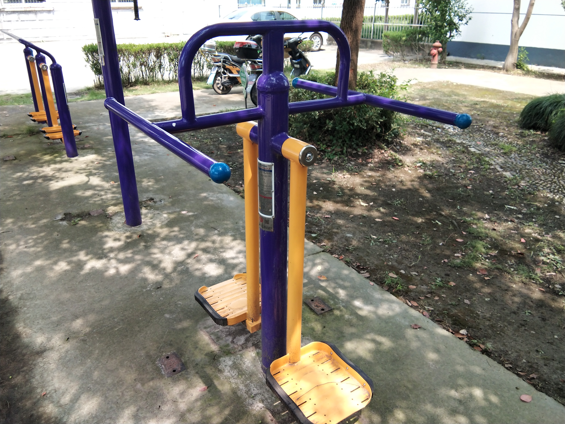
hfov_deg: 58.4
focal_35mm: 31
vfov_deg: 45.4
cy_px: 212
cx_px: 282
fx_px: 506
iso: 50
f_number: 2.2
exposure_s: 1/215
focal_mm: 3.69
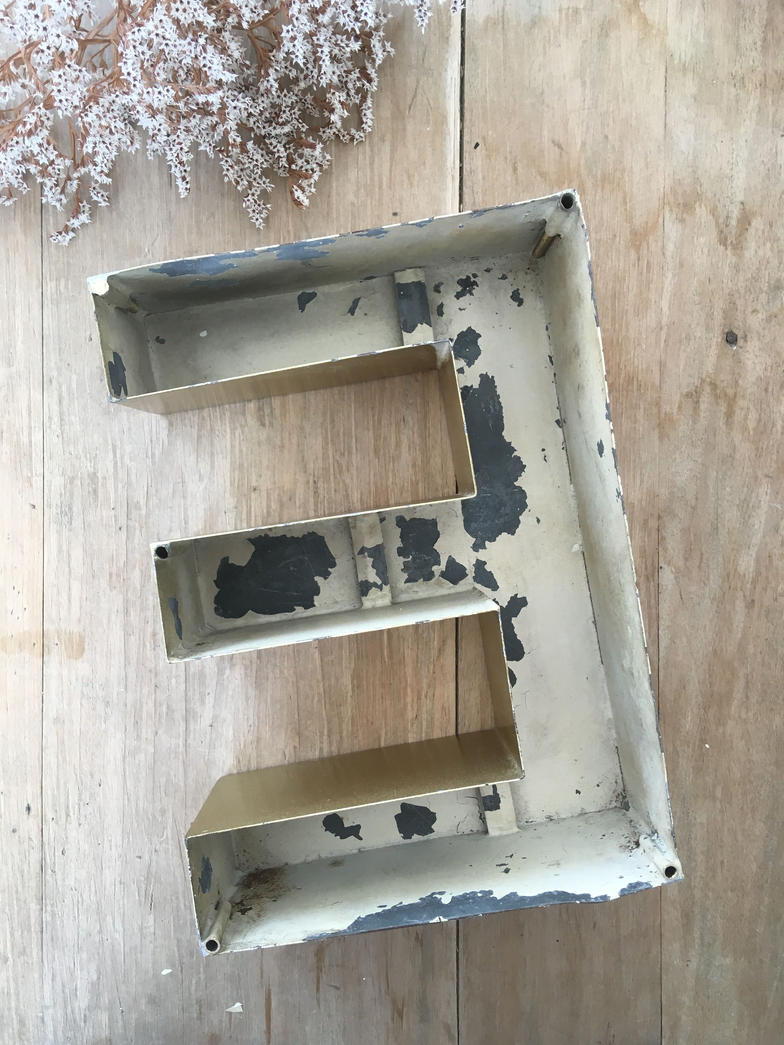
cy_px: 522
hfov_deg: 48.2
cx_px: 392
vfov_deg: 61.7
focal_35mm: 29
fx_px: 876
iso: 32
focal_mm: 4.15
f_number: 2.2
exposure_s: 1/33
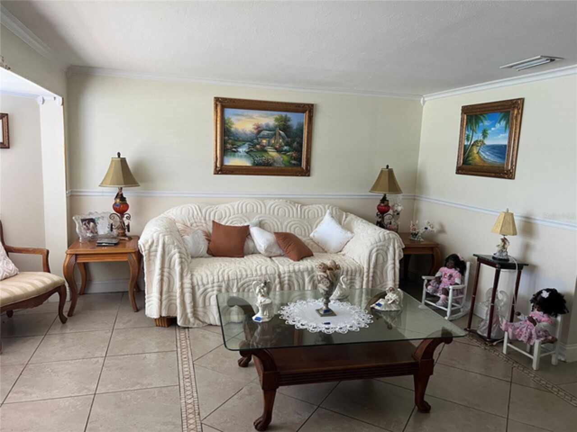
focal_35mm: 26
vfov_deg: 53.1
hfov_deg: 67.3
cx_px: 288
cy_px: 216
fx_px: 433
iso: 125
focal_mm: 5.7
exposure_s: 1/74
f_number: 1.5
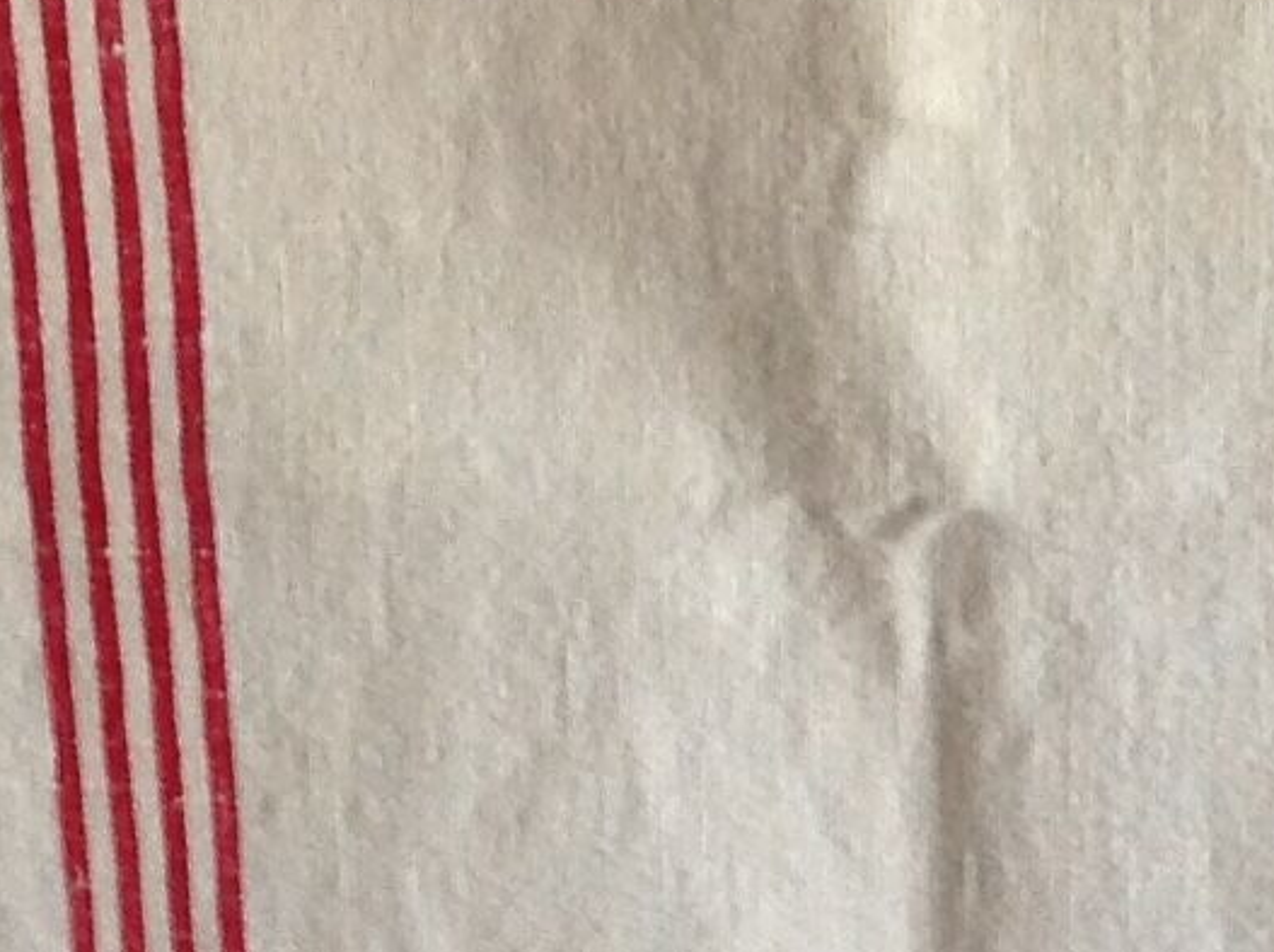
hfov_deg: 11.4
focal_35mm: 172
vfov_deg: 8.6
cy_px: 988
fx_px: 6323
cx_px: 1349
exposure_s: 1/15
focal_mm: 4.28
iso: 80
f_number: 2.4
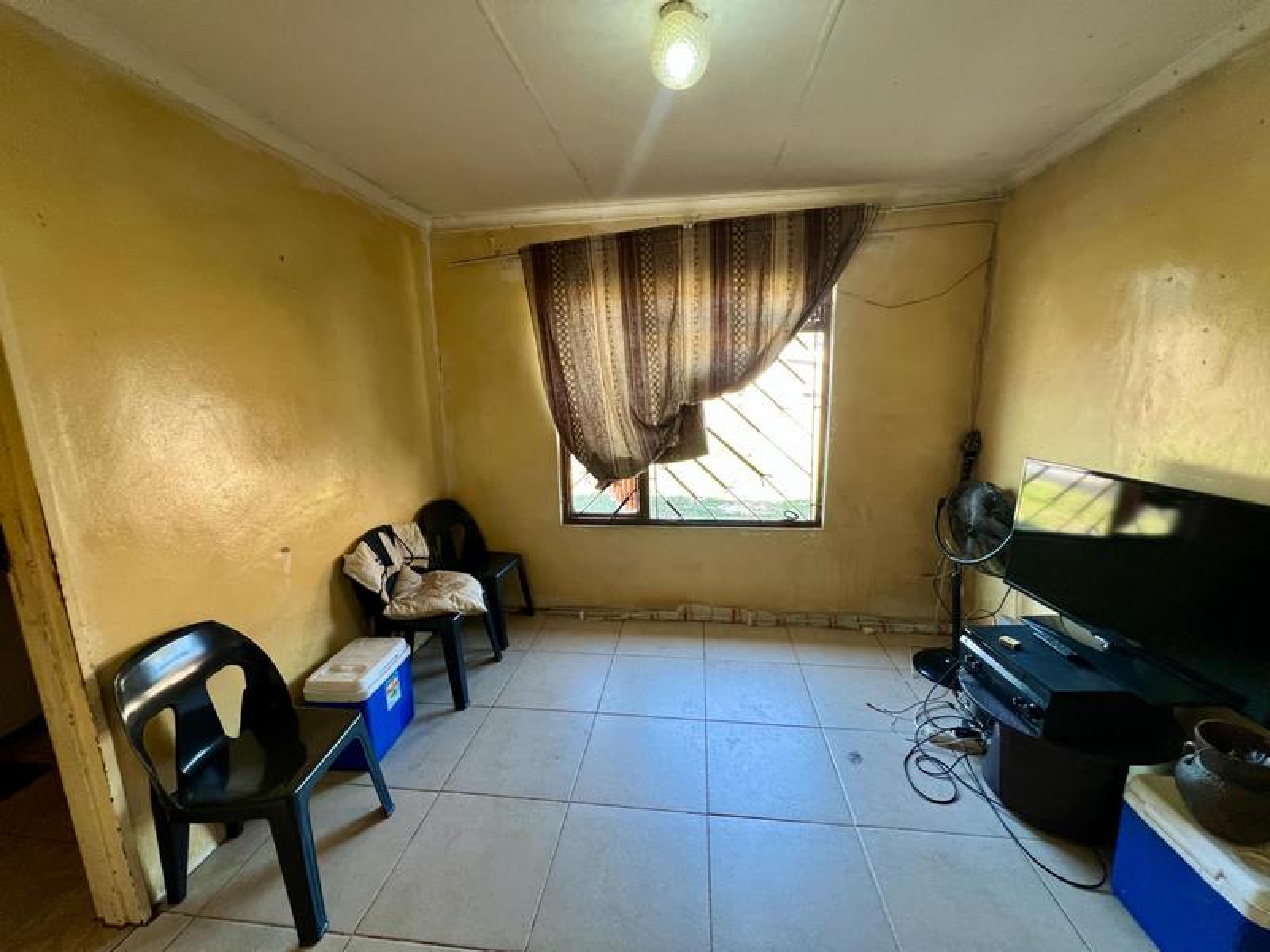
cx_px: 635
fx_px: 477
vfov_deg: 89.9
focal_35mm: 13
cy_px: 476
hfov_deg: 106.2
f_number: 1.8
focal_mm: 1.57
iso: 160
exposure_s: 1/99
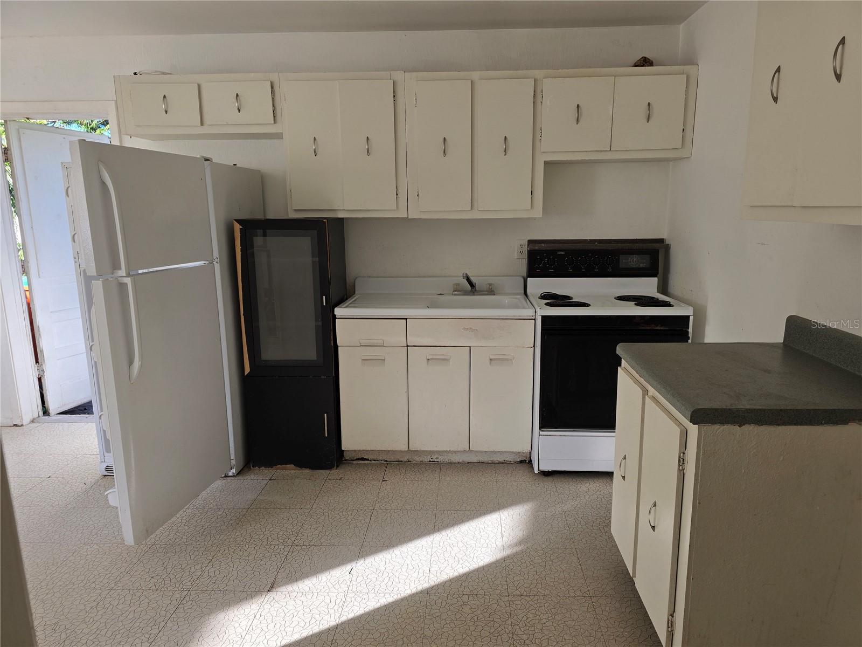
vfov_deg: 58.9
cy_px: 324
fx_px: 573
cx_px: 431
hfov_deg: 73.9
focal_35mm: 23
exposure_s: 1/180
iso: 50
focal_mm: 6.3
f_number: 1.7
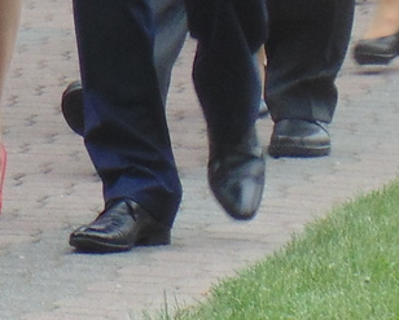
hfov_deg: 2.7
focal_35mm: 723
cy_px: -417
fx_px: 8546
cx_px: -407
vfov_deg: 2.1
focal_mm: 21.3
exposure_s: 1/80
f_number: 4.8
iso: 80
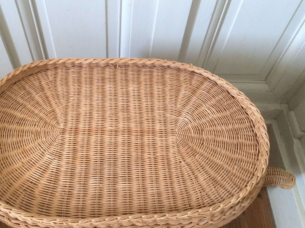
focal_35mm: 35
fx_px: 308
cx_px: 126
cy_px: 131
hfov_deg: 52.4
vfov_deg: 40.6
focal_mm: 4.15
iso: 250
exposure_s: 1/25
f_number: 2.2
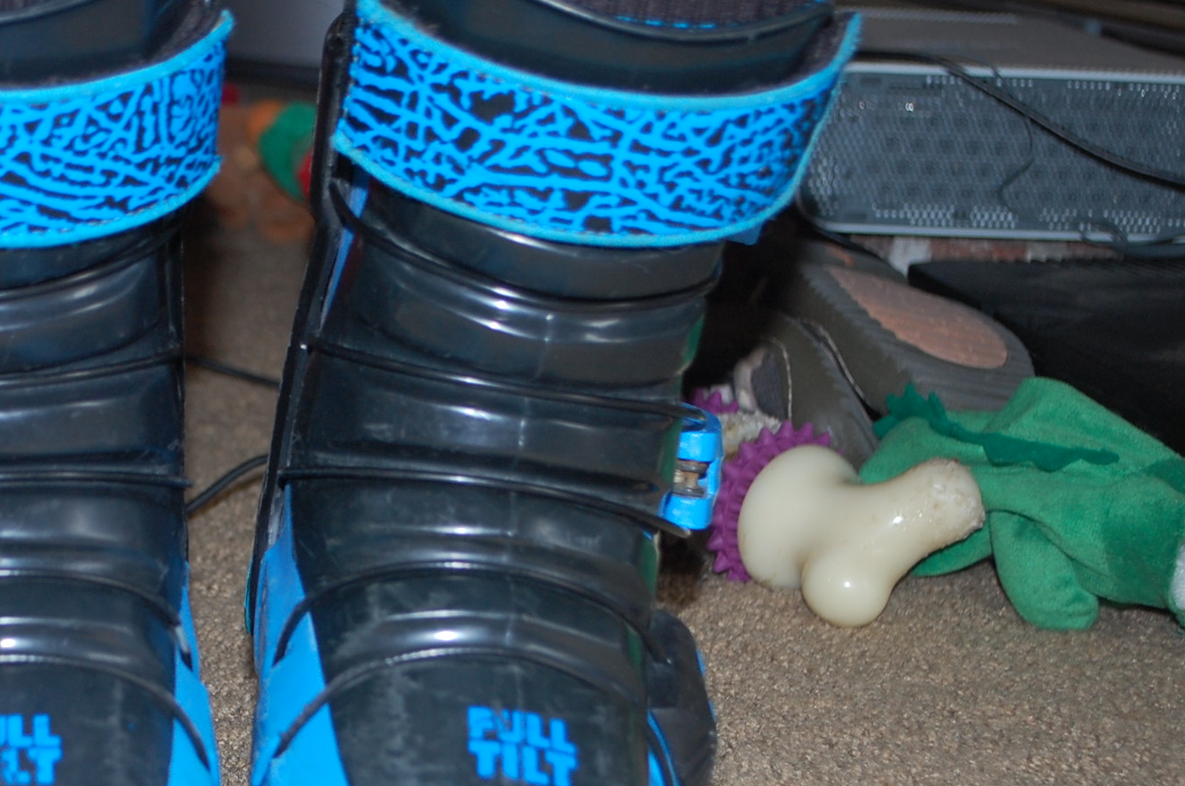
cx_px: 245
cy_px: 536
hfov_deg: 24.7
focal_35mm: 81
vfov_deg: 16.8
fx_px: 2662
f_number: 5
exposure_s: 1/60
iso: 400
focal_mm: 32
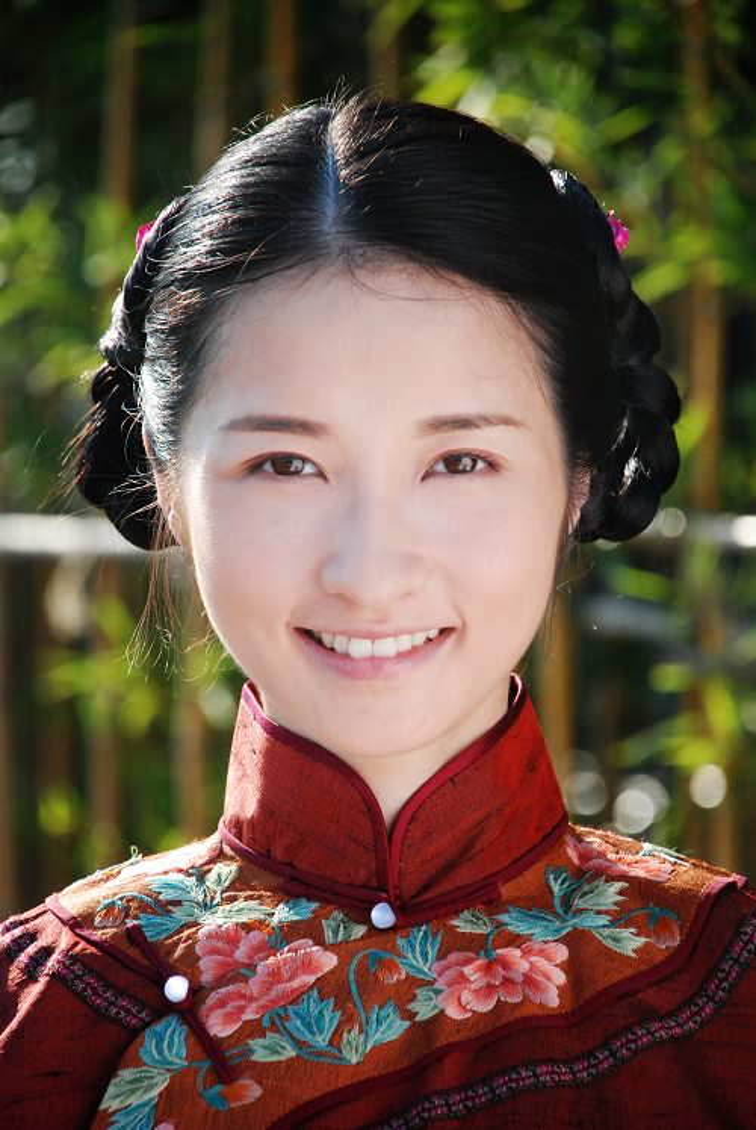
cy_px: 565
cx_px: 378
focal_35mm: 202
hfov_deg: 6.8
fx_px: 6361
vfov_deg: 10.1
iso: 800
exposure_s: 1/1000
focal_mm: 135
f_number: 5.6
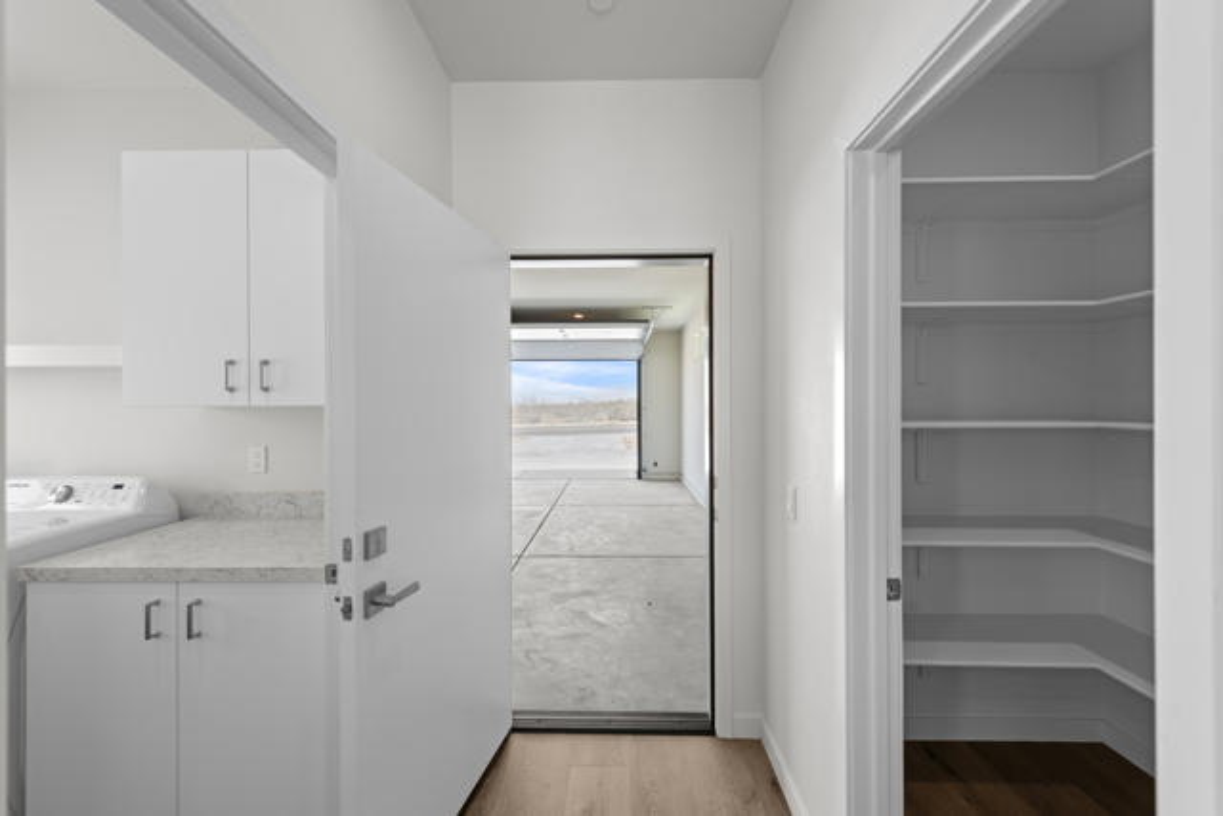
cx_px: 612
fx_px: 476
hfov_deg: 104.2
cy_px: 408
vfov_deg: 81.2
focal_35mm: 14
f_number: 7.1
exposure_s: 1/10
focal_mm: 14
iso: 100
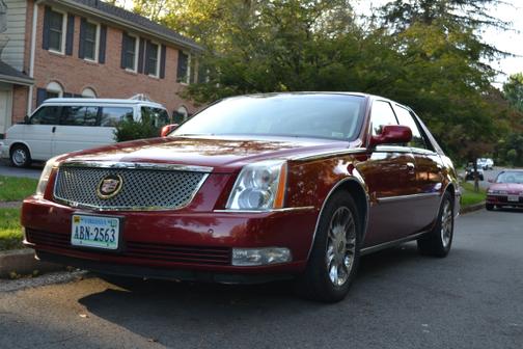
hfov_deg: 45.0
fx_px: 632
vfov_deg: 30.8
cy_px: 174
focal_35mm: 44
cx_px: 262
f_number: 5.6
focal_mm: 29
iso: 360
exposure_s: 1/125
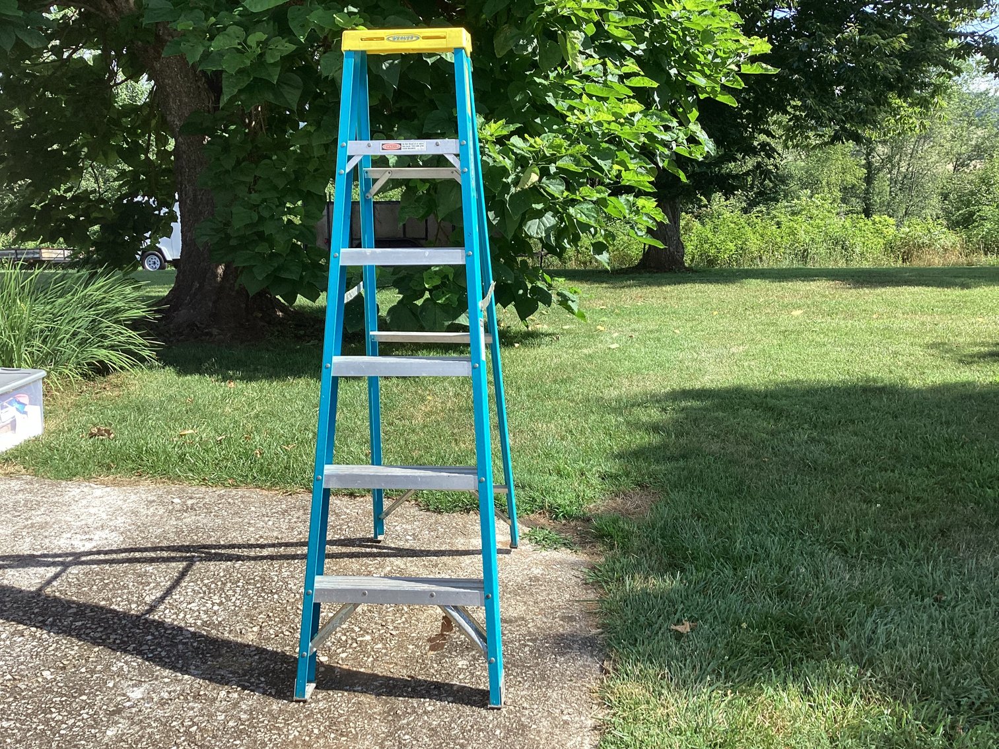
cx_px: 500
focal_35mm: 31
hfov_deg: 58.3
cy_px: 374
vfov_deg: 45.4
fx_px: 895
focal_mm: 3.3
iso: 25
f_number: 2.4
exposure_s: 1/494
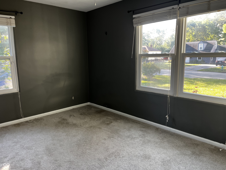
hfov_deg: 67.3
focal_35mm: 26
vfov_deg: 53.1
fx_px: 170
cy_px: 85
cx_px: 113
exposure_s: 1/120
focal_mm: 5.1
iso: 100
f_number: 1.6
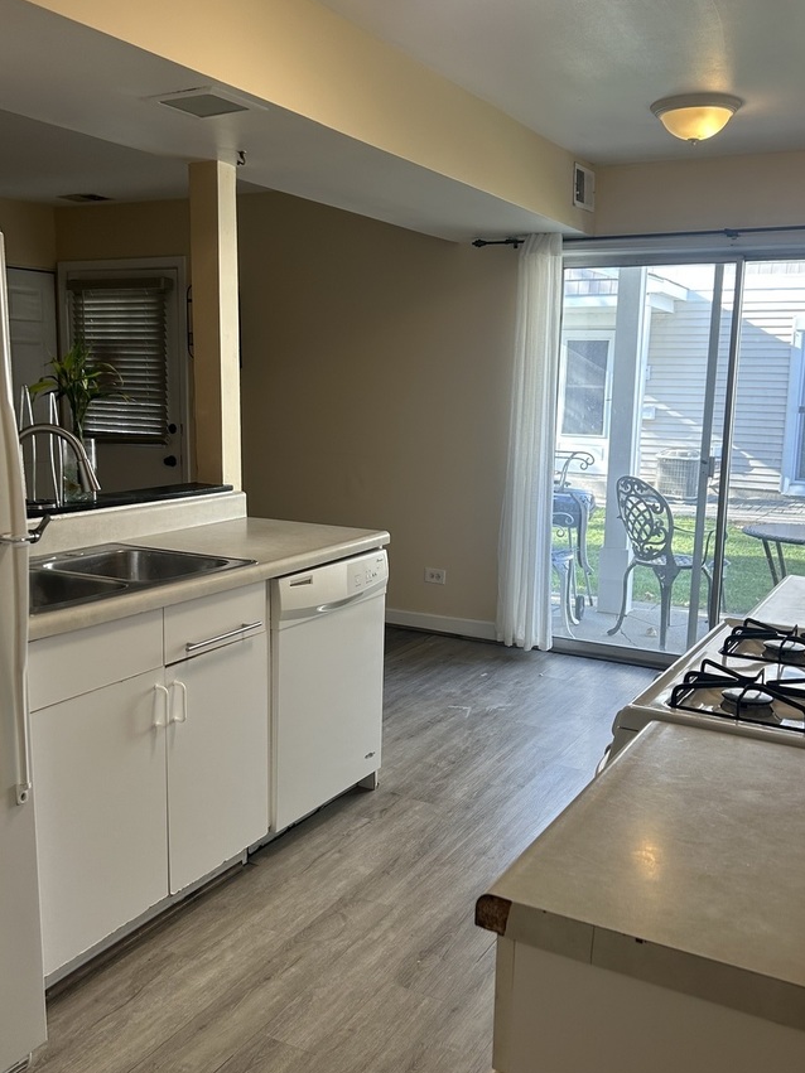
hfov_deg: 42.9
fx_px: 1023
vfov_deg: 55.4
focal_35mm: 33
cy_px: 540
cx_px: 410
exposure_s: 1/120
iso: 64
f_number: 1.5
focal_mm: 5.7
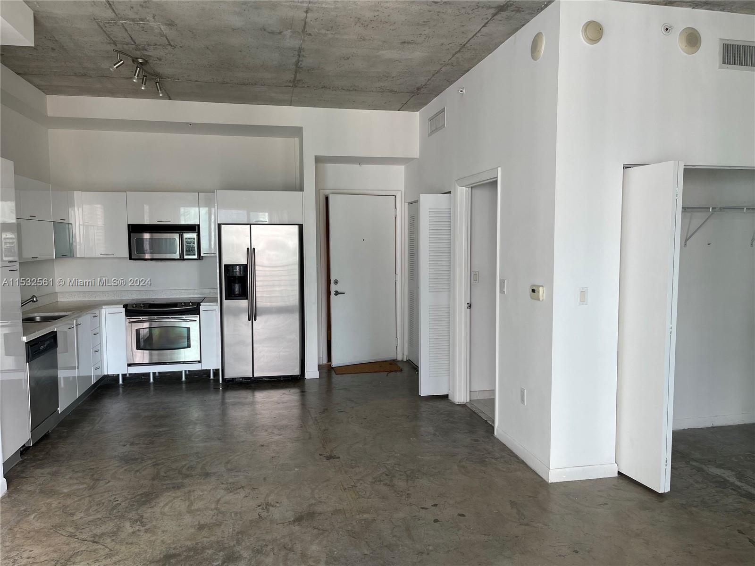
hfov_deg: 67.3
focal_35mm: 26
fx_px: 567
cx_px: 378
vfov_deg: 53.1
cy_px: 283
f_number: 1.6
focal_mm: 5.1
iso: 50
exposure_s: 1/121
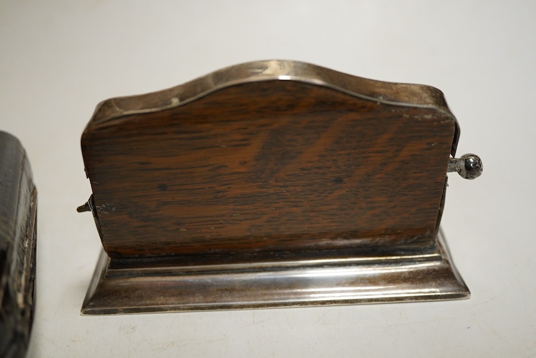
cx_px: 268
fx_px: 670
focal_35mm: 45
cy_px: 179
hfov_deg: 43.6
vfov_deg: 29.9
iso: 1250
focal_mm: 30
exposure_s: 1/125
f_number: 3.5
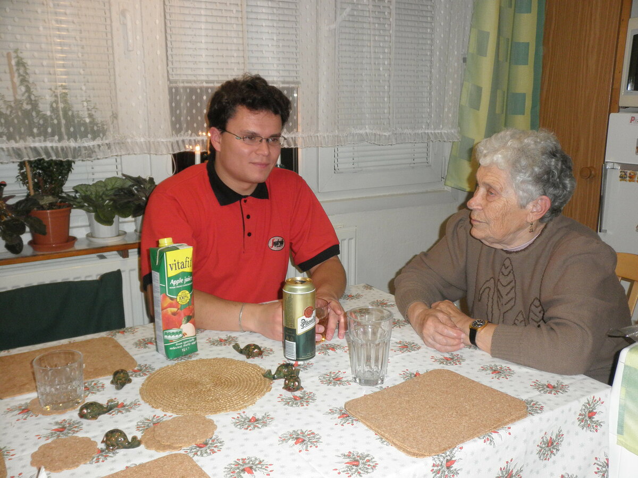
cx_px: 319
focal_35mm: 35
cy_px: 239
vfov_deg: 40.7
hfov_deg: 52.6
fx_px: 645
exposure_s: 1/60
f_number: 3.2
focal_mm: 6.1
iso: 200
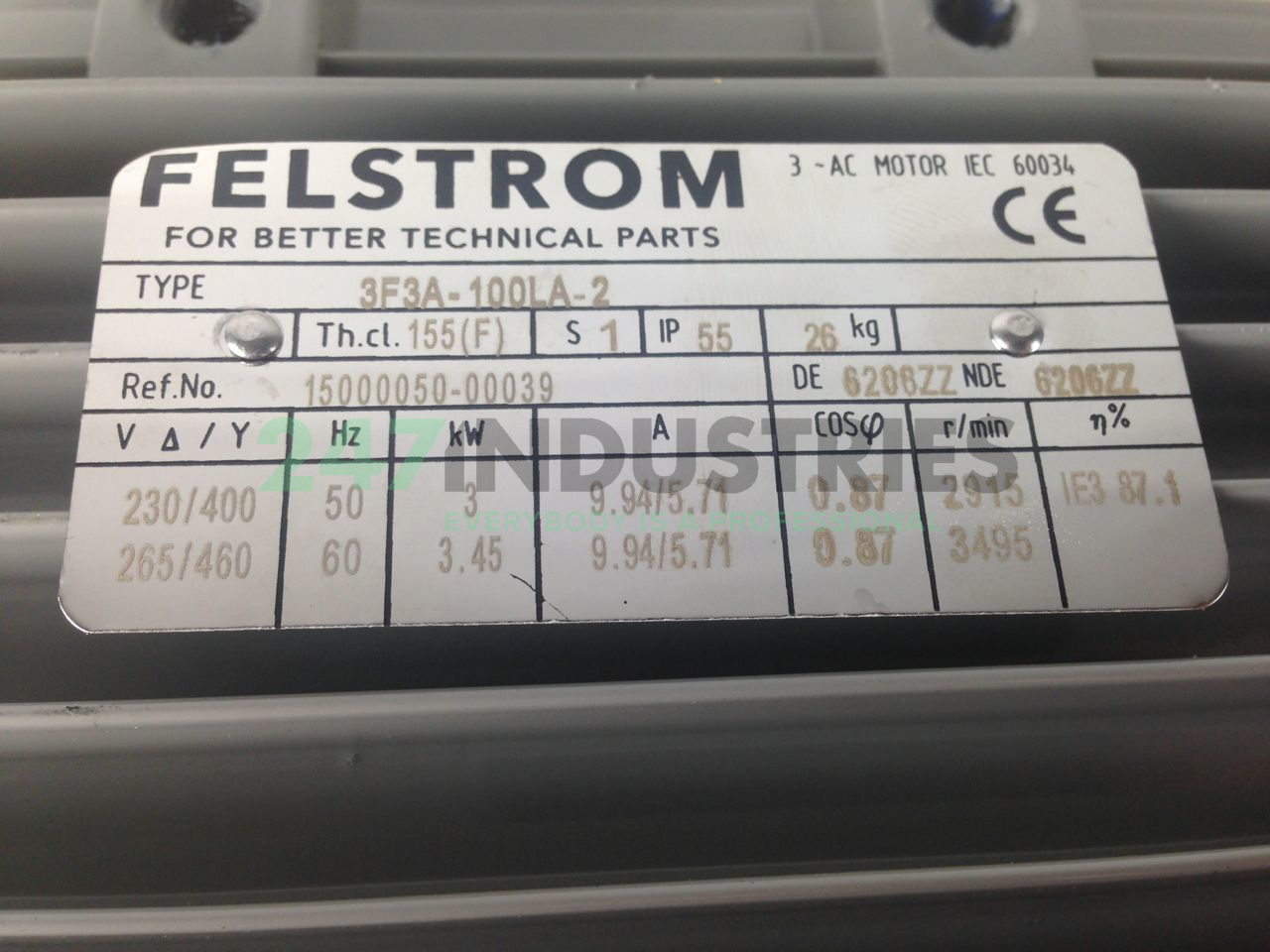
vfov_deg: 42.9
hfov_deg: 55.4
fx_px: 1211
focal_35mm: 33
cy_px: 476
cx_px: 635
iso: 50
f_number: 2.4
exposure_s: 1/60
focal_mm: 4.12
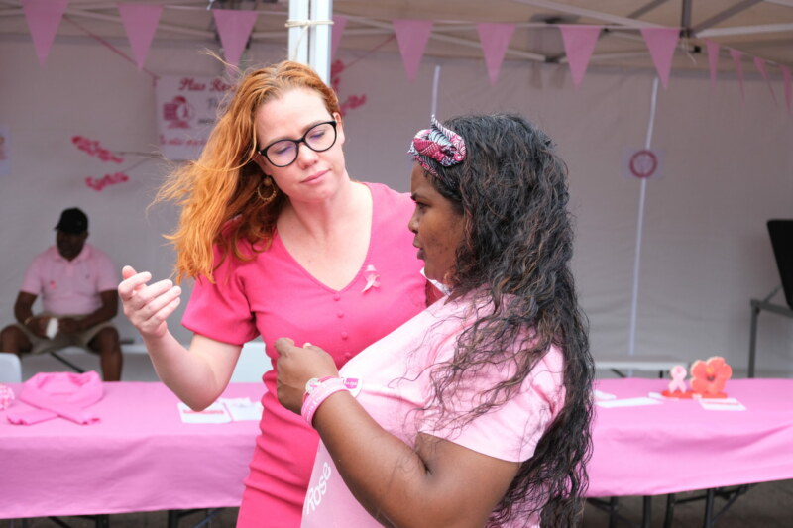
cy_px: 264
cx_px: 396
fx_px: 1079
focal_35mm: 49
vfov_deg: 27.5
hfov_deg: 40.4
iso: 640
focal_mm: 32.9
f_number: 3.6
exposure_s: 1/1250
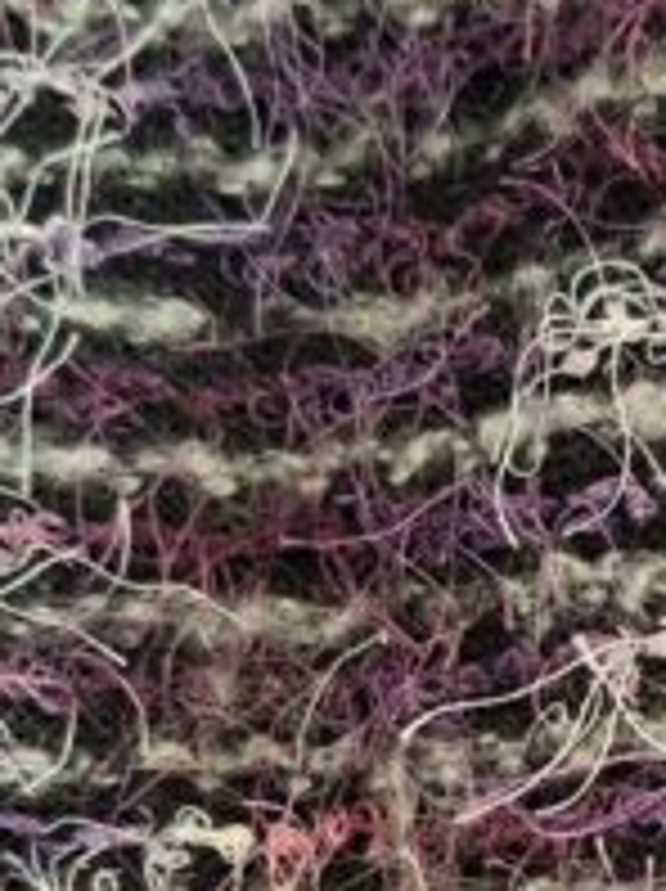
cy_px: 976
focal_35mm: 93
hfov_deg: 15.0
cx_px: 914
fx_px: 2391
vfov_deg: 20.2
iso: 1000
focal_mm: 5.54
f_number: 1.8
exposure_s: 1/20
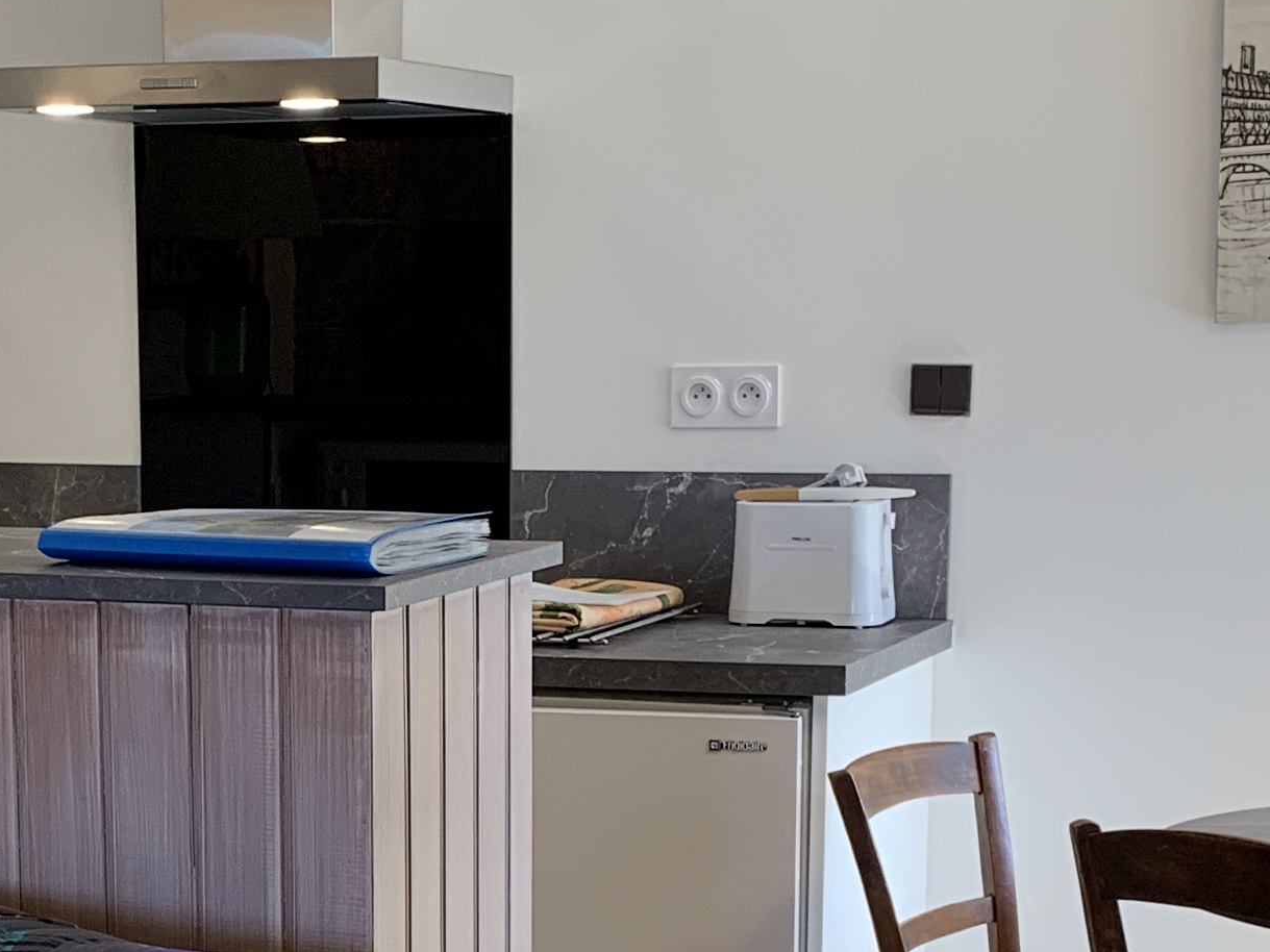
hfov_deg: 22.6
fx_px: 3155
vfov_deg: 16.9
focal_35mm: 86
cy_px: 846
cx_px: 378
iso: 80
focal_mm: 4.25
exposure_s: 1/100
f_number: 1.8
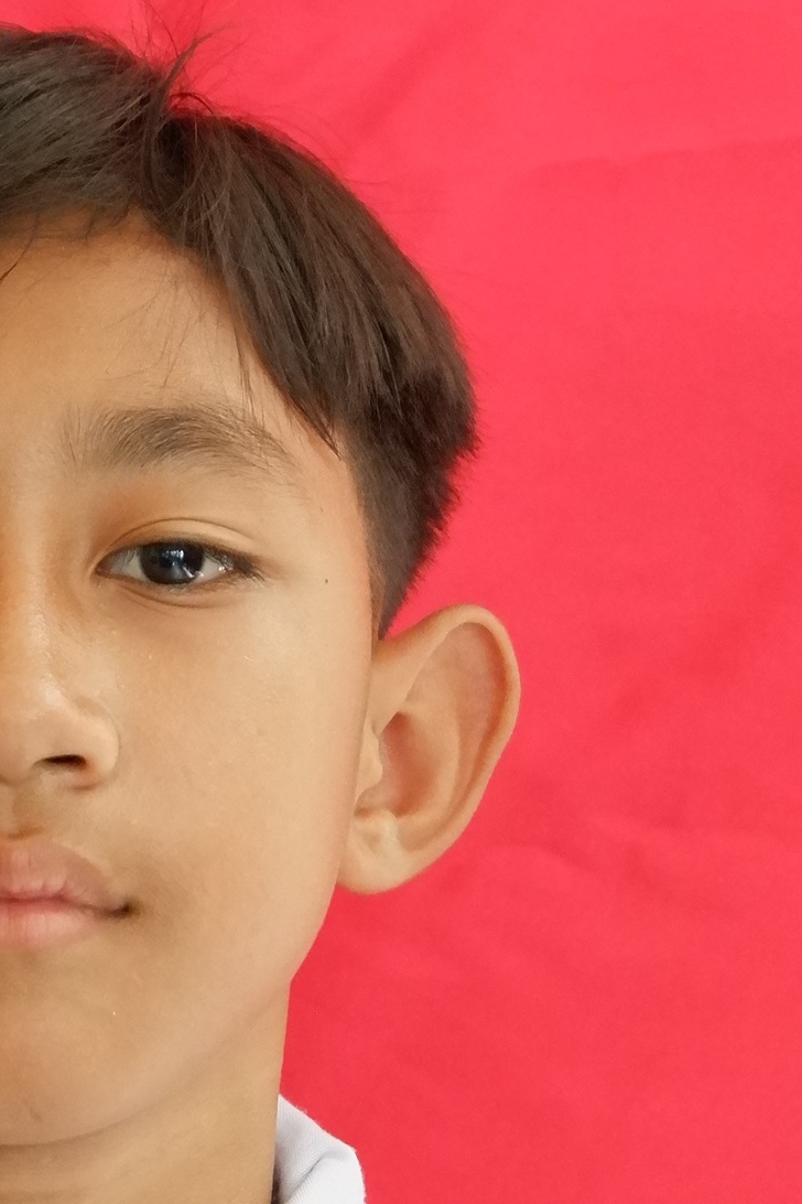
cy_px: 1313
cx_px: 12
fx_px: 6883
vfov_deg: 9.9
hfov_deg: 6.6
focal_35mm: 206
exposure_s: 1/34
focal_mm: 50
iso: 3200
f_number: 5.6
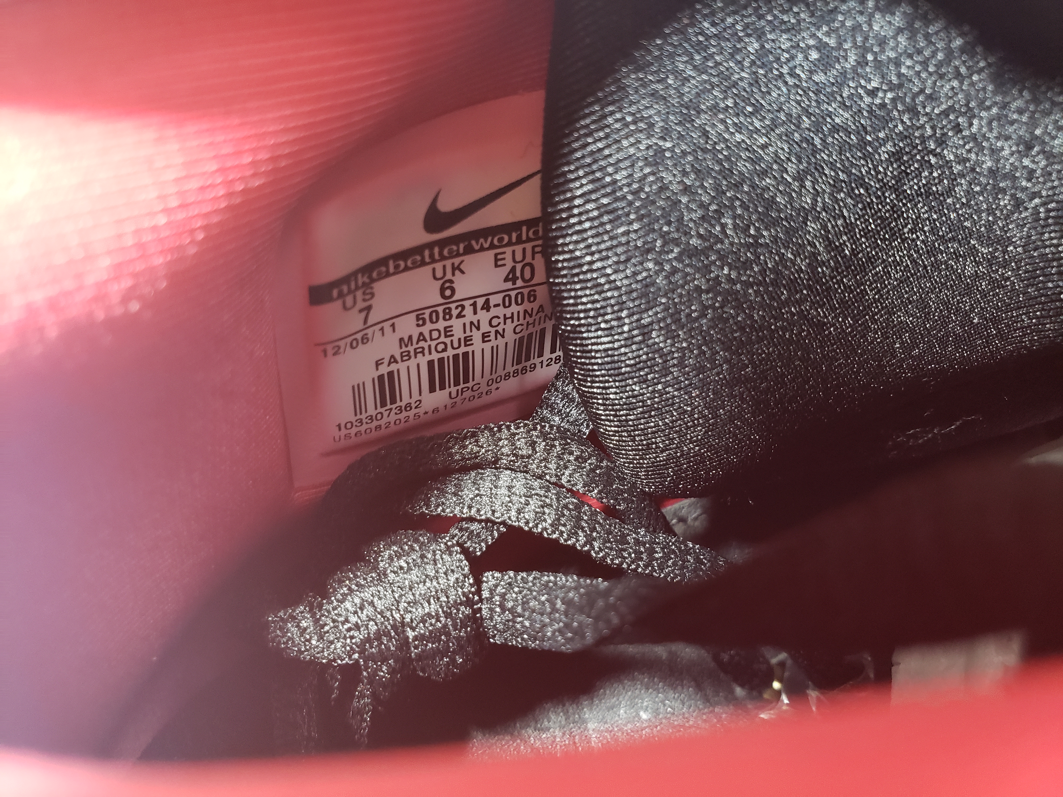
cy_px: 398
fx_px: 798
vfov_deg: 53.1
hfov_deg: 67.3
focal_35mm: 26
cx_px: 532
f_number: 2.4
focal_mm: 4.3
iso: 320
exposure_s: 1/25
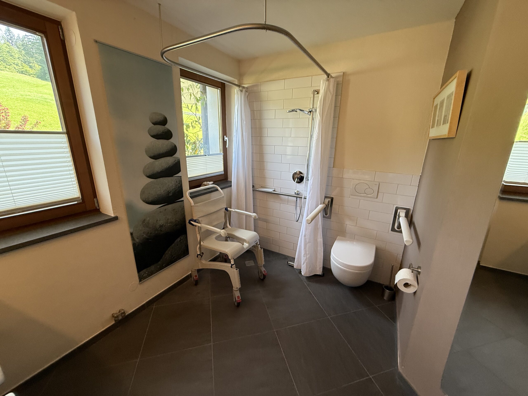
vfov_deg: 85.7
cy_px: 198
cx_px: 264
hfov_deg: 102.1
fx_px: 214
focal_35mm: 14
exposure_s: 1/100
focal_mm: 2.22
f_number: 2.2
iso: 250
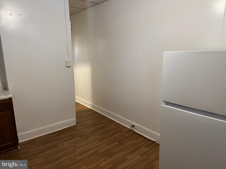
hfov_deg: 71.6
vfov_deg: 56.8
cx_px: 113
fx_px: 157
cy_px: 84
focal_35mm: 24
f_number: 1.78
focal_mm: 6.76
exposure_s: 1/60
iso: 400
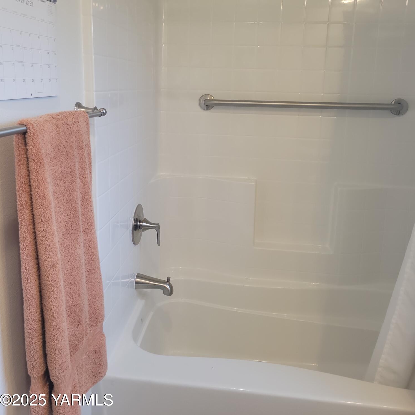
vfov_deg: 51.8
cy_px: 146
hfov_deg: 52.5
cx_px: 208
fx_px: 420
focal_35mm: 31
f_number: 1.8
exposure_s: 1/59
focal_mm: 5.4
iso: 87
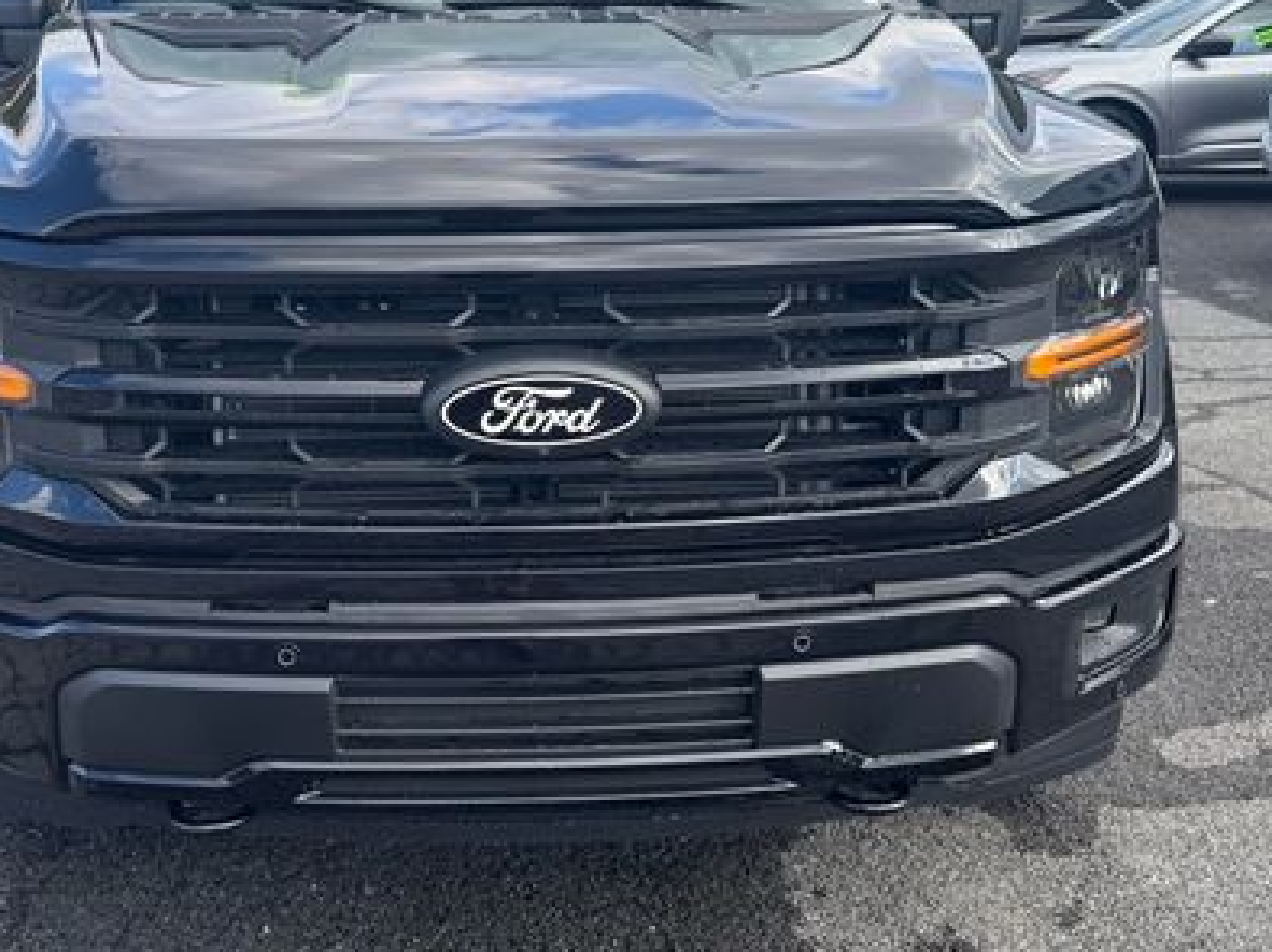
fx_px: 1432
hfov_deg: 47.6
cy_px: 387
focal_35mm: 39
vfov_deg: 36.7
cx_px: 507
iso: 80
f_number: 1.78
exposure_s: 1/1094
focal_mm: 6.76
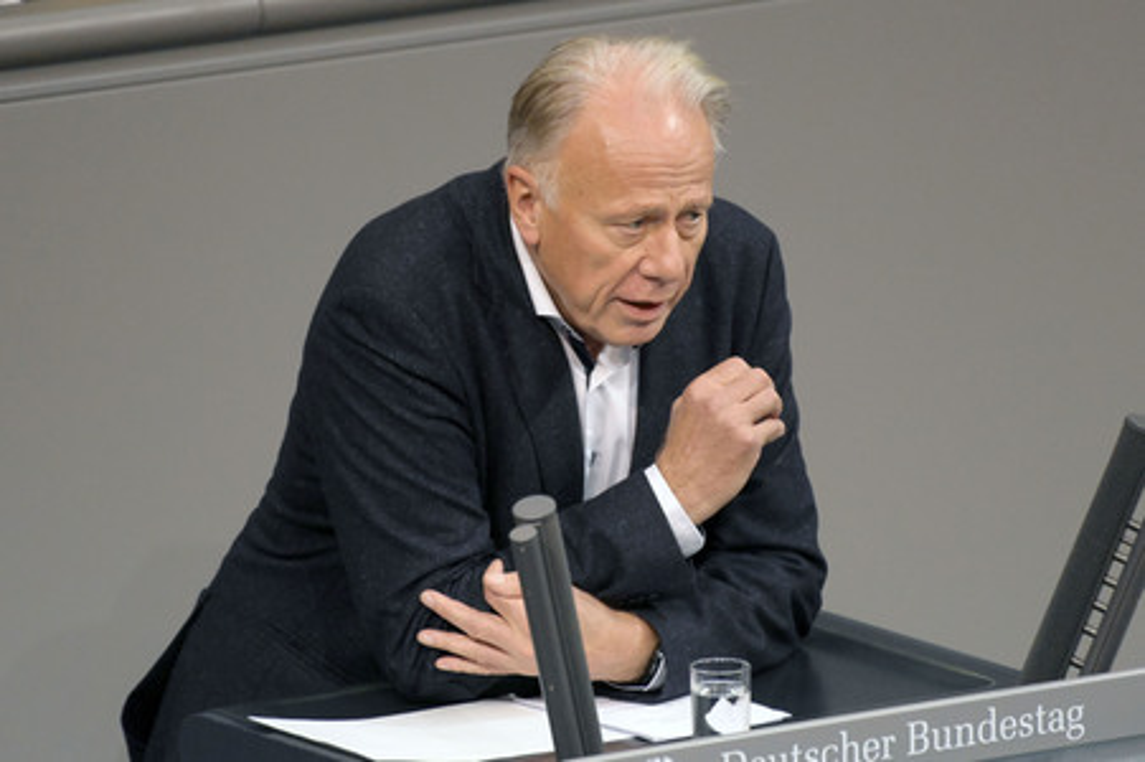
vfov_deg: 2.7
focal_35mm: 500
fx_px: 15891
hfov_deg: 4.1
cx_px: 572
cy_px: 381
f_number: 5.6
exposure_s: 1/400
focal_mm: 500
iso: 12800
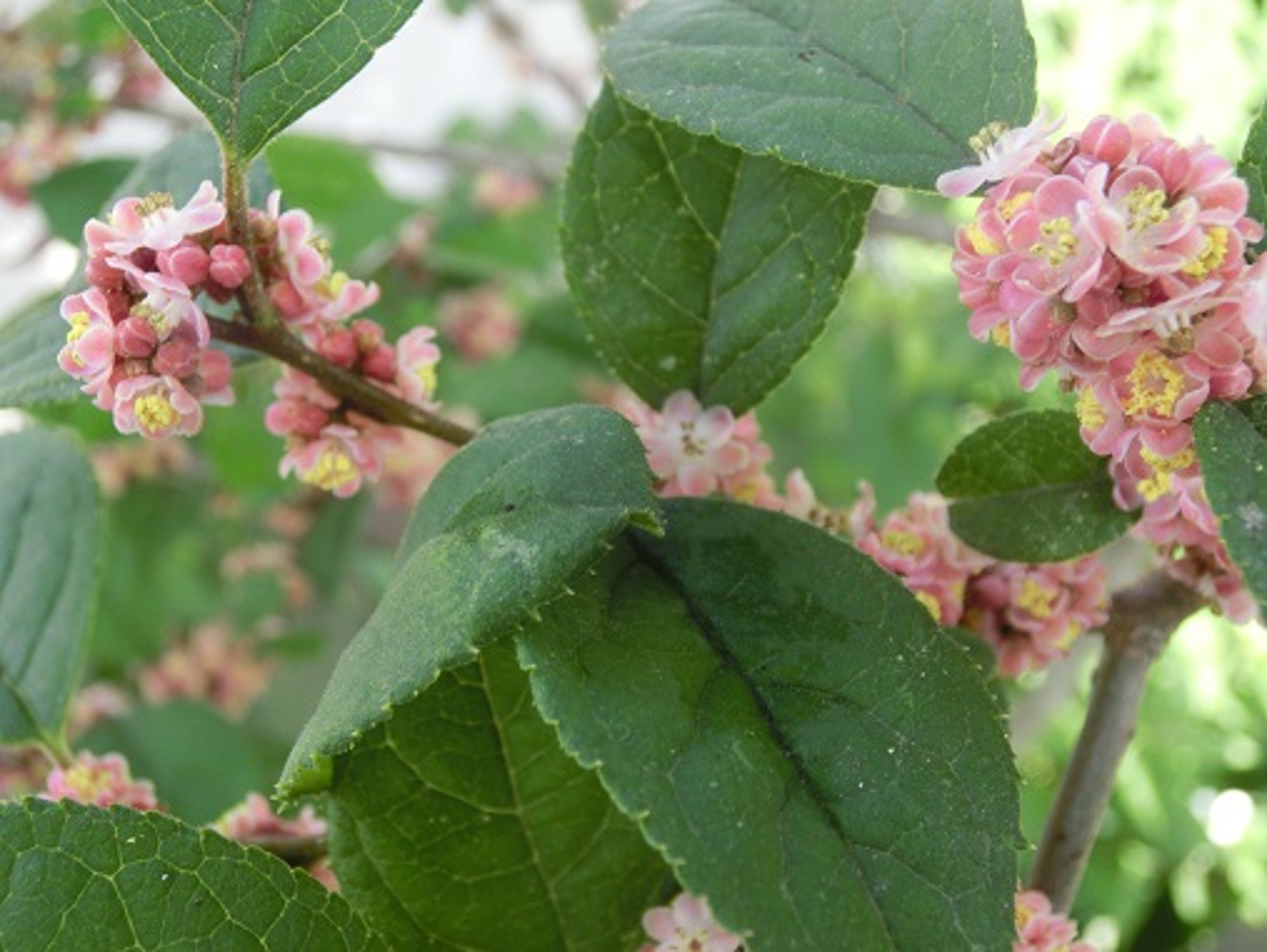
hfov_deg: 50.1
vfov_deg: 38.7
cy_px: 476
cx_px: 634
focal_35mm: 37
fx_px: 1355
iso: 160
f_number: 4.1
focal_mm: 6.5
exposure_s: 1/125
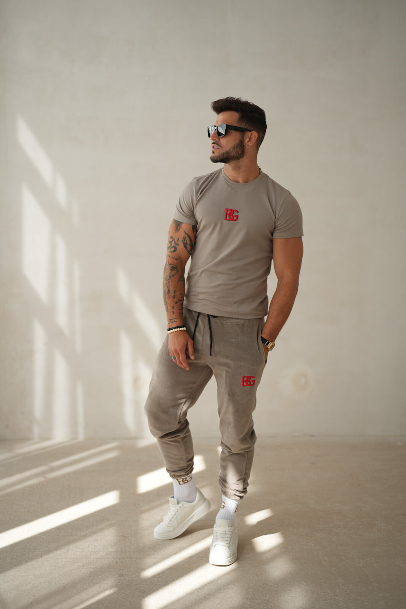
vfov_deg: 39.6
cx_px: 203
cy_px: 304
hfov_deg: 27.0
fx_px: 846
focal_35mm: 50
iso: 100
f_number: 1.6
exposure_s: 1/500
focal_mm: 50
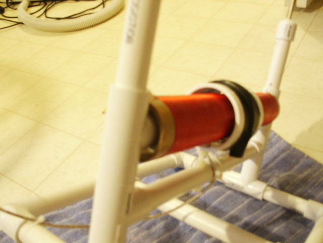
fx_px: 327
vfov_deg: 40.7
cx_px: 162
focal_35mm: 35
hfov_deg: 52.6
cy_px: 122
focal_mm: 7.19
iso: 200
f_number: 3
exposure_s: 1/6
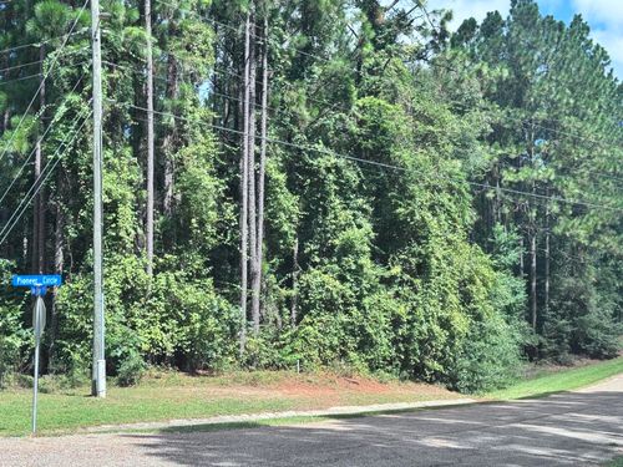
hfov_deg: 39.7
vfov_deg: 30.3
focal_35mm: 48
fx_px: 864
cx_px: 312
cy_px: 234
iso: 64
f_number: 1.78
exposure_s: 1/1597
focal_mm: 6.76
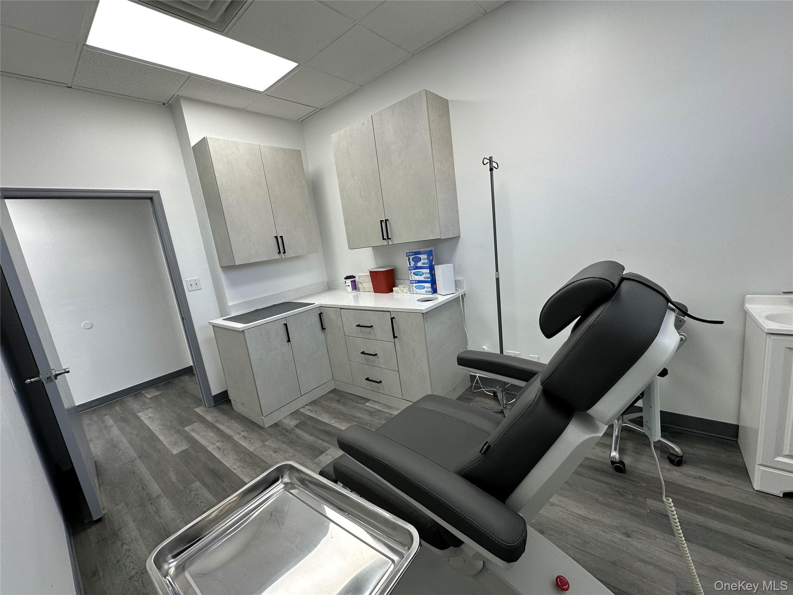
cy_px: 298
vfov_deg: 85.7
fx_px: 321
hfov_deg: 102.1
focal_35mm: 14
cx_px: 396
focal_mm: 2.22
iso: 100
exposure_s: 1/120
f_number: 2.2
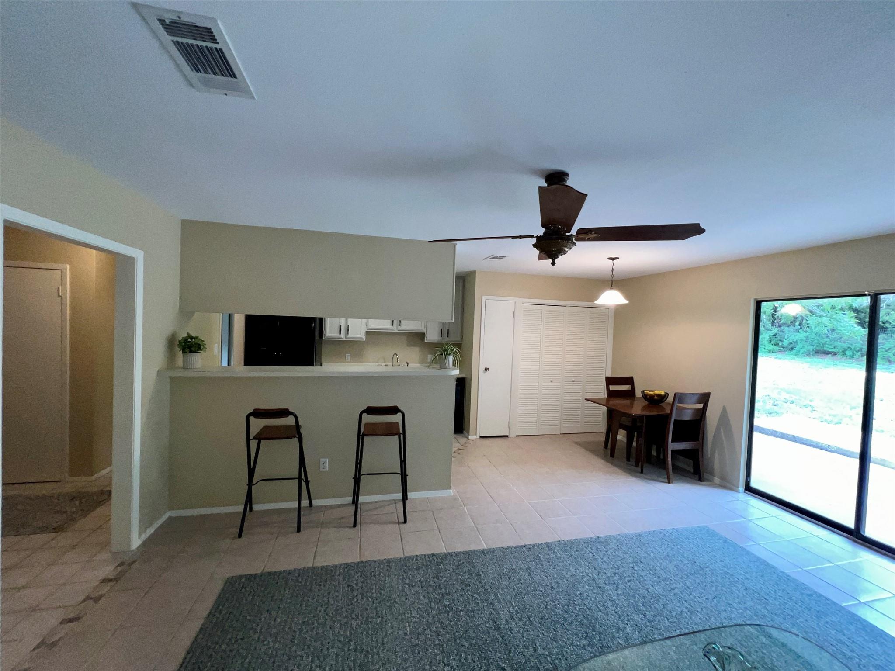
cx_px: 448
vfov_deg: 89.9
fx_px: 336
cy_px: 336
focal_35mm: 13
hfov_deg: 106.2
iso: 80
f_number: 1.8
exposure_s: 1/120
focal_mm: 1.57
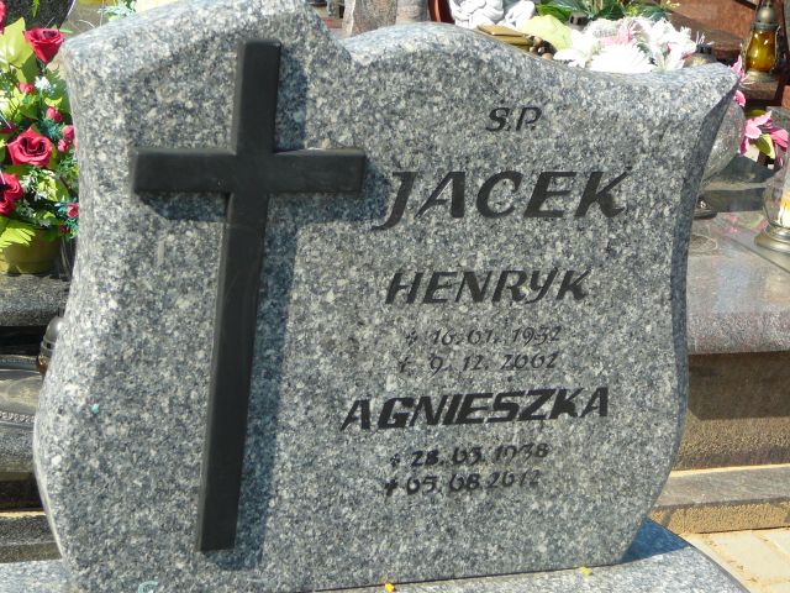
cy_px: 296
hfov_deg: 22.5
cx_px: 395
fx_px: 1985
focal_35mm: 87
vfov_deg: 17.0
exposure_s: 1/400
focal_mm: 13
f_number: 3.8
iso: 80
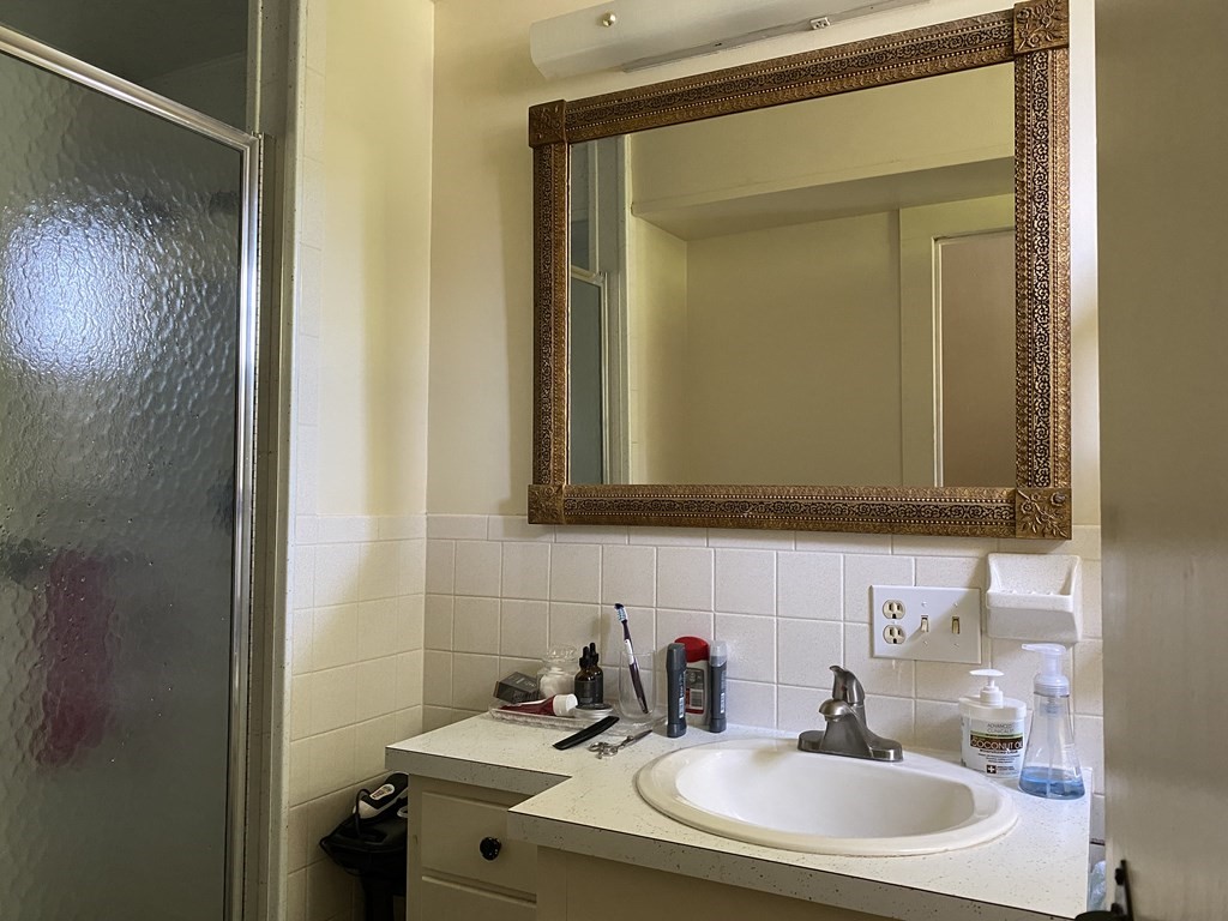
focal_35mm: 26
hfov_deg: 67.3
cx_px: 614
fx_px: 922
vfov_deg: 53.1
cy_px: 460
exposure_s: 1/60
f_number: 1.8
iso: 320
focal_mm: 4.25
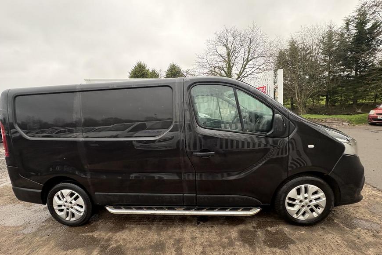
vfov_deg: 77.3
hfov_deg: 100.4
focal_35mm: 15
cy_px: 133
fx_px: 159
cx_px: 186
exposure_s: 1/99
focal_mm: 2.22
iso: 160
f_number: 2.2
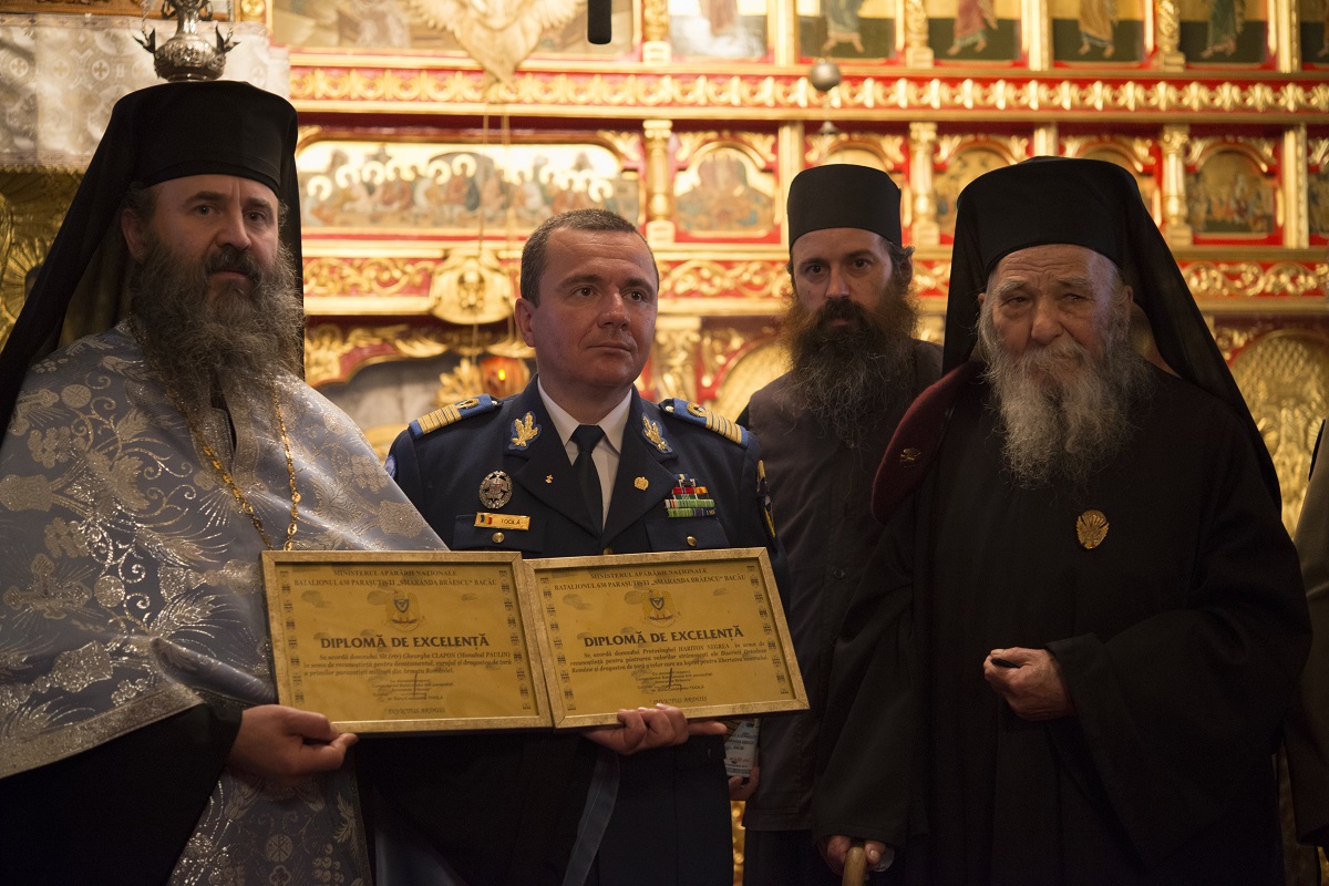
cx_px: 664
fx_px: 2215
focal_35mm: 60
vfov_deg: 22.6
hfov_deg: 33.4
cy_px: 443
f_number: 3.5
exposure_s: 1/50
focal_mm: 60
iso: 2500
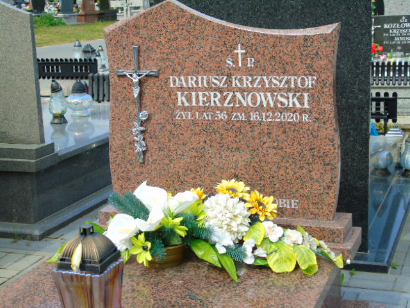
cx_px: 205
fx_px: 734
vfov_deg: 23.7
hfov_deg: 31.2
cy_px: 154
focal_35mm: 62
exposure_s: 1/250
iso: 80
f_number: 4.5
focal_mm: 11
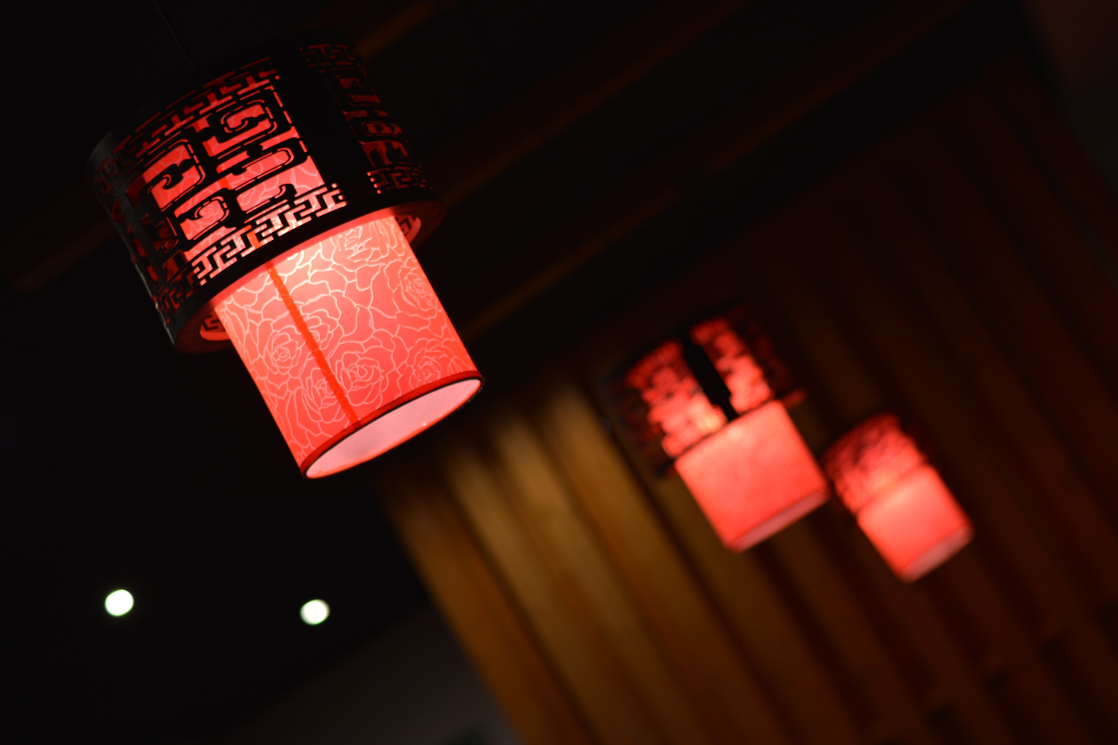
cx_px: 569
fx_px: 2577
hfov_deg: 24.5
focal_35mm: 83
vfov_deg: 16.5
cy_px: 378
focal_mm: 50
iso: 100
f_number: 2
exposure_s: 1/80
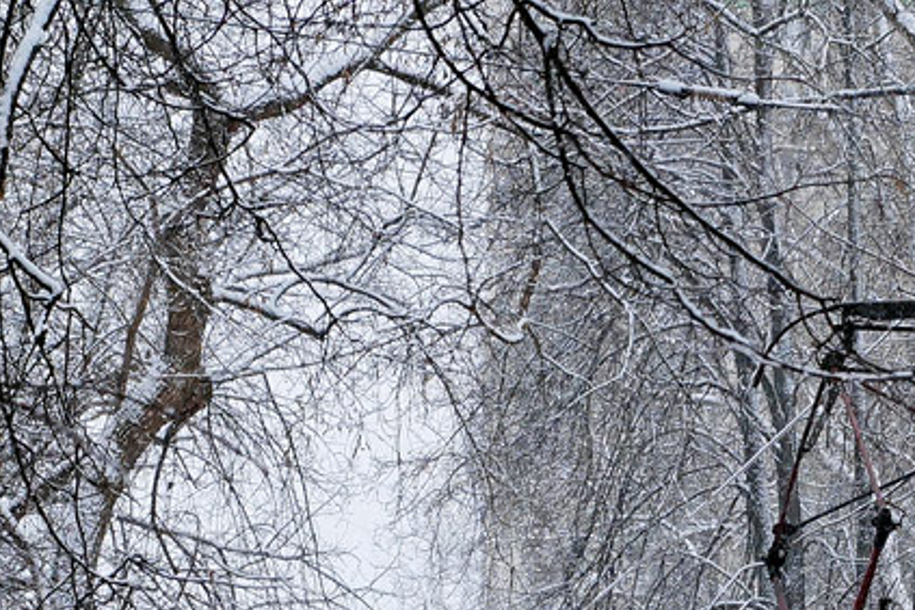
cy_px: 813
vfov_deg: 6.4
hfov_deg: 9.6
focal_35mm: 213
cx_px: 1030
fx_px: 5413
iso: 400
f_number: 7.1
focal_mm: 50
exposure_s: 1/200
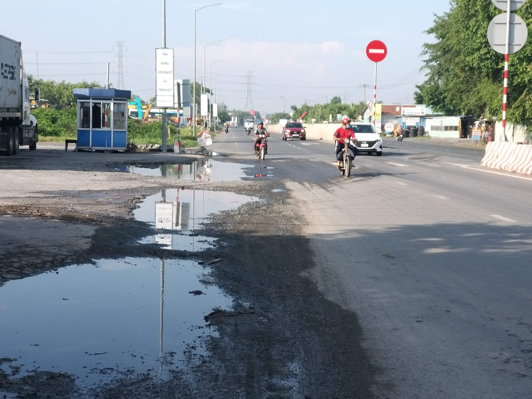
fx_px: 799
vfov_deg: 28.0
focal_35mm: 52
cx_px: 266
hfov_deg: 36.8
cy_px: 200
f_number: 2.4
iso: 40
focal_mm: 5.54
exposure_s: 1/422
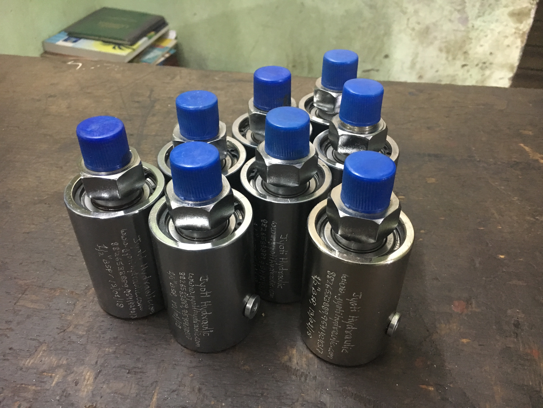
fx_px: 455
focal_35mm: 29
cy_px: 204
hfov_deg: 61.7
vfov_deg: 48.2
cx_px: 272
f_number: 2.2
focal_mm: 4.15
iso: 400
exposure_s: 1/17
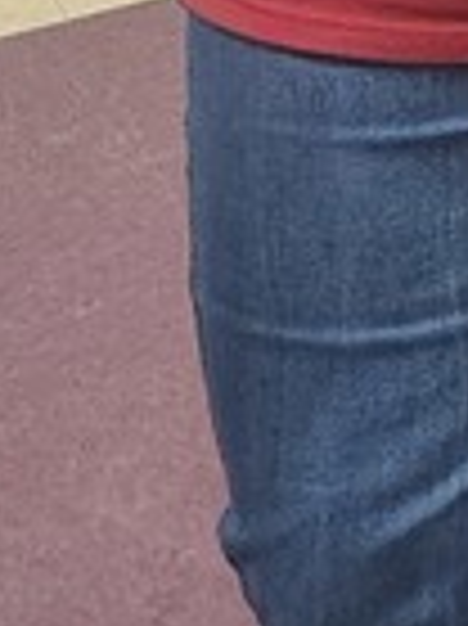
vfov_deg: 10.0
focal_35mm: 170
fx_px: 3069
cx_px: 1174
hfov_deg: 8.0
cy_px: -932
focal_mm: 5.4
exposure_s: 1/120
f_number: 1.8
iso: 1000
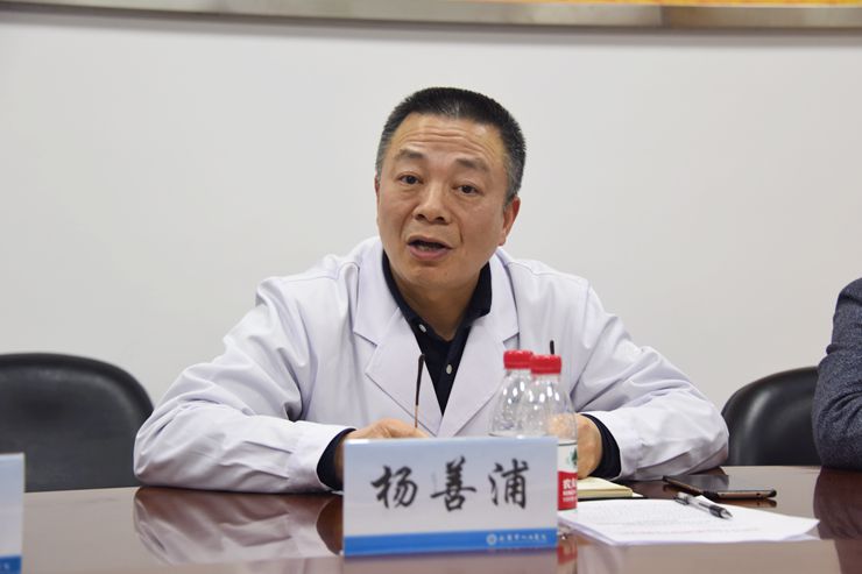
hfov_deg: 24.8
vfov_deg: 16.6
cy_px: 287
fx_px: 1963
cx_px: 431
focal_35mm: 82
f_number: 5
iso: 1000
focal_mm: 82
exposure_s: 1/50
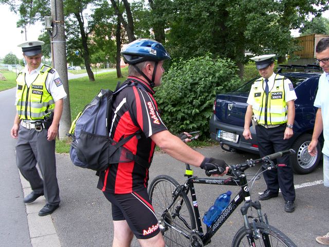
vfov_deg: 40.7
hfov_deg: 52.6
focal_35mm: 35
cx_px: 164
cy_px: 124
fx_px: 333
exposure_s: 1/100
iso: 50
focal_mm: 9
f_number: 4
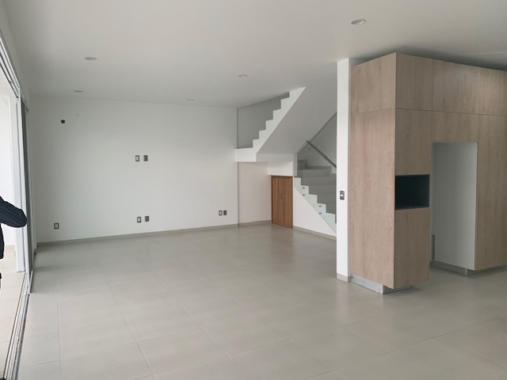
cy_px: 190
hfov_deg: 67.3
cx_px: 254
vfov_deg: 53.1
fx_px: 381
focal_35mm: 26
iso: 100
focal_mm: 4.25
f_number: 1.8
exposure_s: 1/121
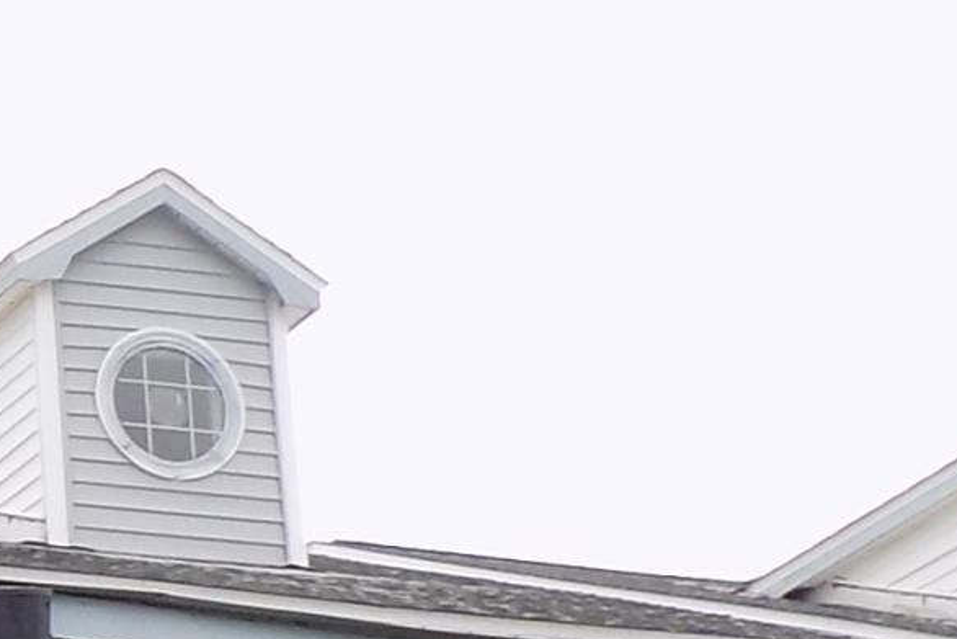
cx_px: -1351
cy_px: 1294
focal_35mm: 181
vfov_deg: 7.3
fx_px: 4812
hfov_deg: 9.9
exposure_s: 1/320
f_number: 3.4
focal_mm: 6.1
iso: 80
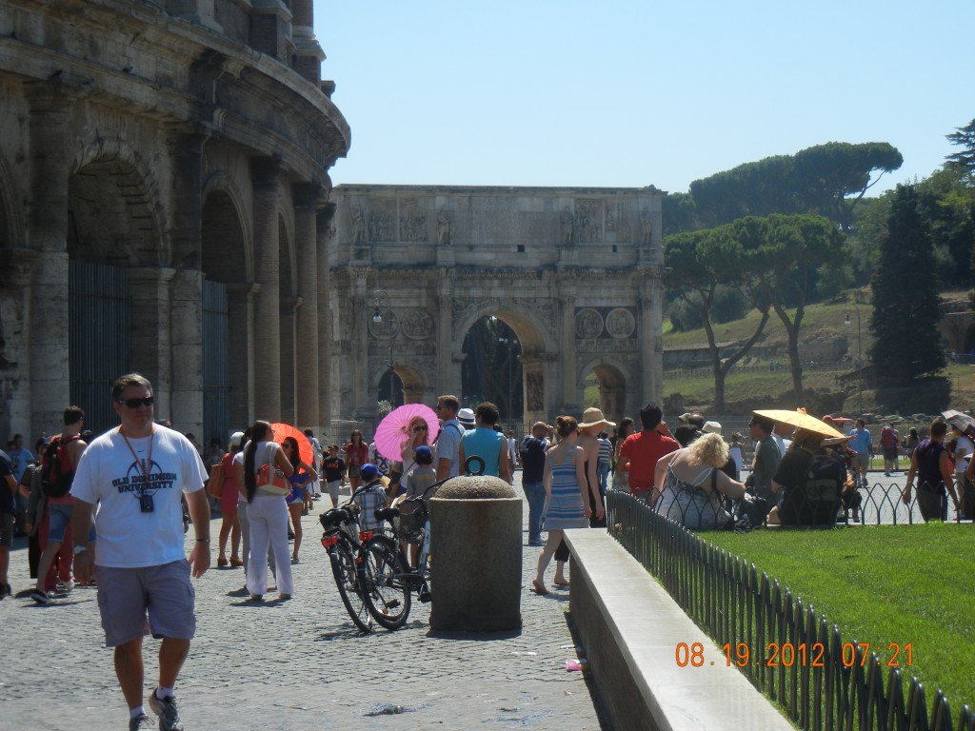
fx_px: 2169
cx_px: 488
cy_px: 366
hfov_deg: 25.3
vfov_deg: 19.1
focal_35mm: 77
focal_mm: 13.9
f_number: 4.3
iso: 160
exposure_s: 1/1024
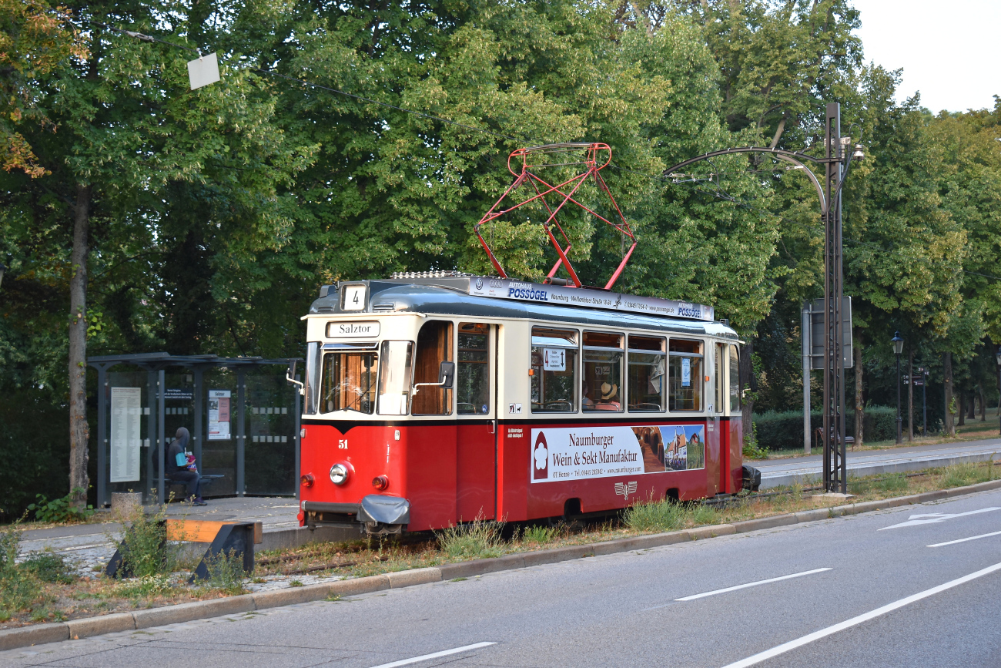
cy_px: 334
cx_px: 500
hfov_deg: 33.4
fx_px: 1668
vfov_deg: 22.6
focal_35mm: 60
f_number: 4.8
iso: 500
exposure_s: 1/60
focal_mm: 40
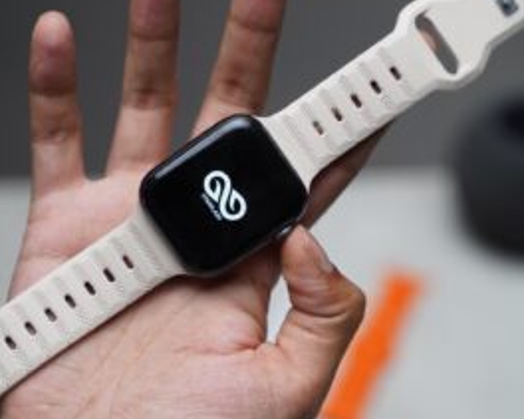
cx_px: 202
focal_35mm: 91
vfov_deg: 16.9
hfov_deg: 21.0
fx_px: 1411
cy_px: 211
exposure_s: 1/80
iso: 640
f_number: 4
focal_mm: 64
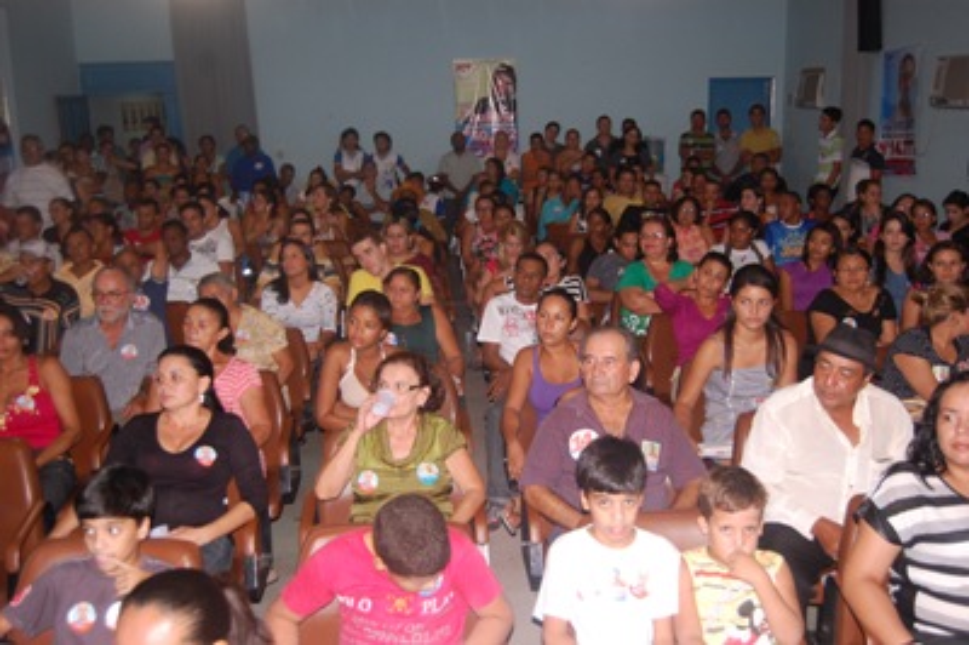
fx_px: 928
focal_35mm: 34
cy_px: 322
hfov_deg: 55.1
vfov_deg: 38.3
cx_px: 484
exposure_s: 1/60
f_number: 3.8
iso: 400
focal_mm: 23
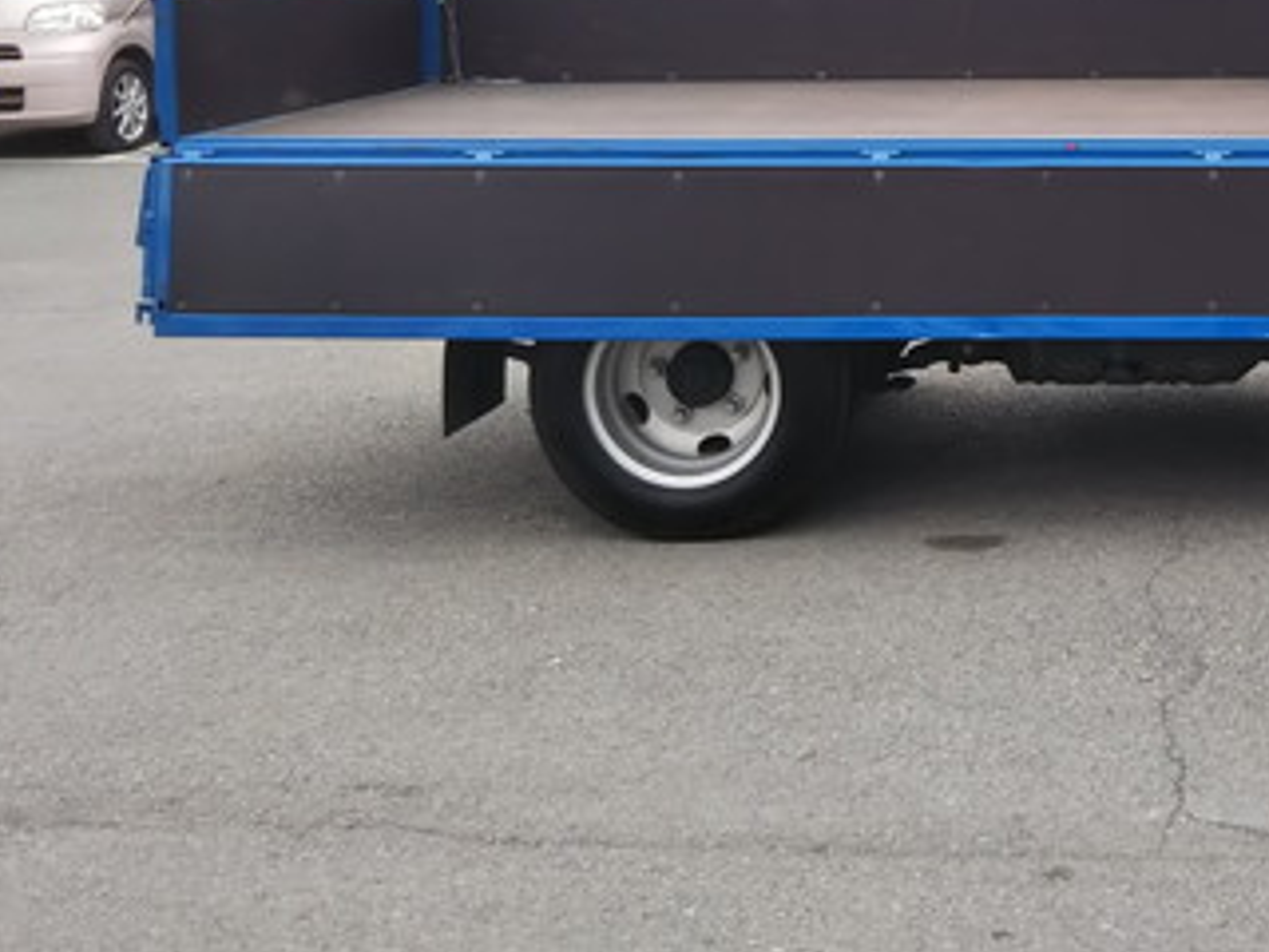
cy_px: 36
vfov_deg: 23.5
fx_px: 2200
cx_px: 1233
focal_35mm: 60
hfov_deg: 30.2
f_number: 2.2
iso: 20
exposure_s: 1/204
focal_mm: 4
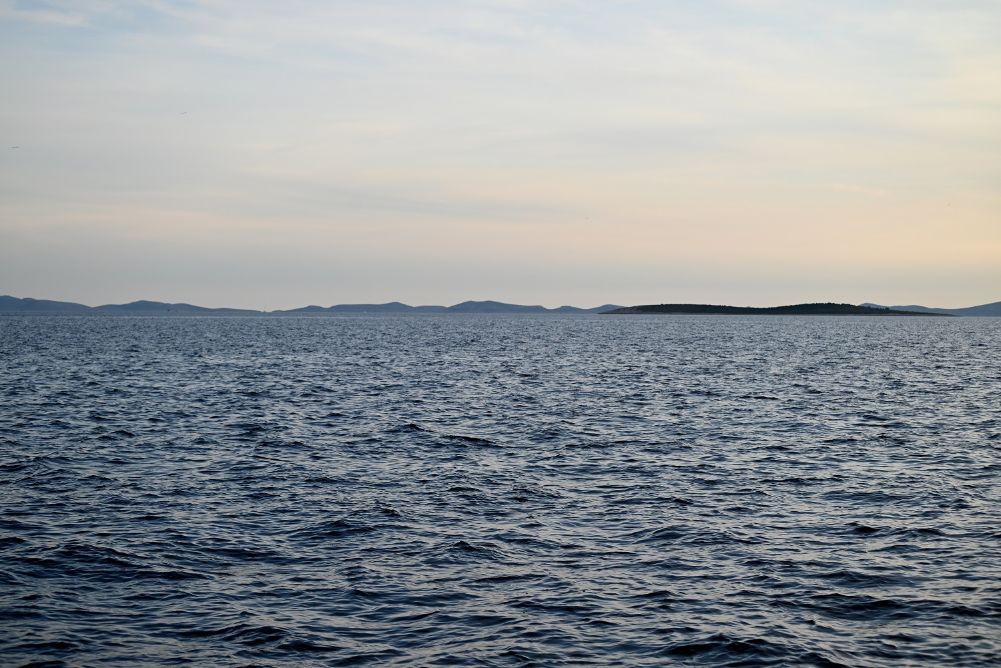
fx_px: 1947
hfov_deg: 28.8
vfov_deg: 19.5
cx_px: 500
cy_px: 334
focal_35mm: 70
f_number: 5.6
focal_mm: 70
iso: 200
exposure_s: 1/500
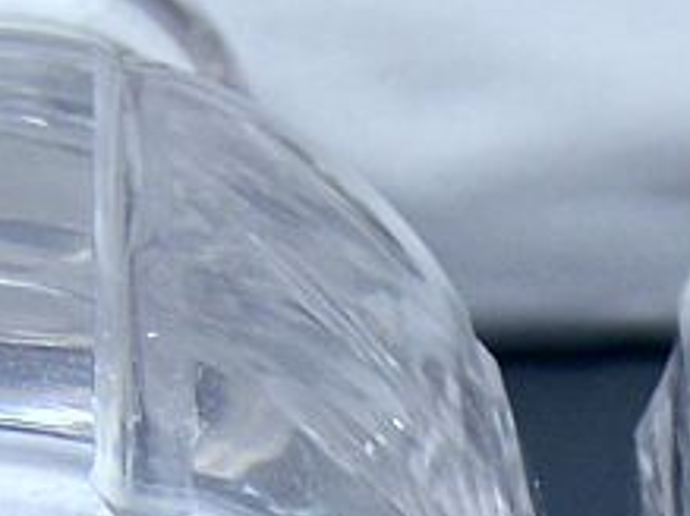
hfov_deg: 11.0
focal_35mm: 178
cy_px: 1093
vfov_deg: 7.9
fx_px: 3546
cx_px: 728
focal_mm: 6.3
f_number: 2.8
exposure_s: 1/50
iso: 80
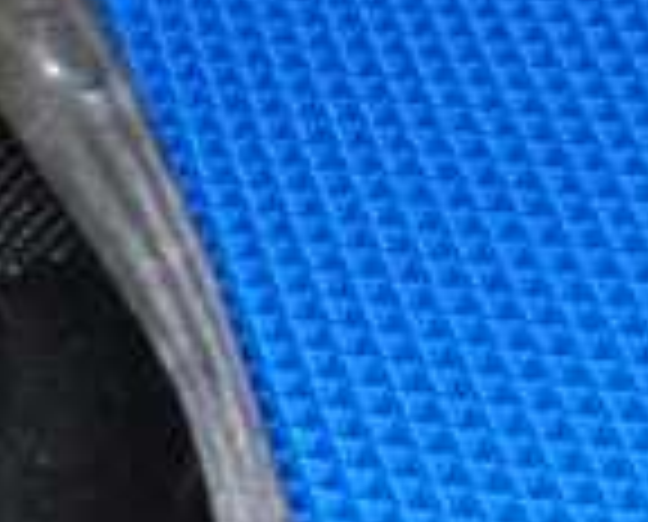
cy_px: -110
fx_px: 2692
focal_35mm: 140
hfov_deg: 12.9
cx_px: 994
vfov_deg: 10.9
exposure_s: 1/60
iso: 3200
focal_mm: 18
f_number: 3.5
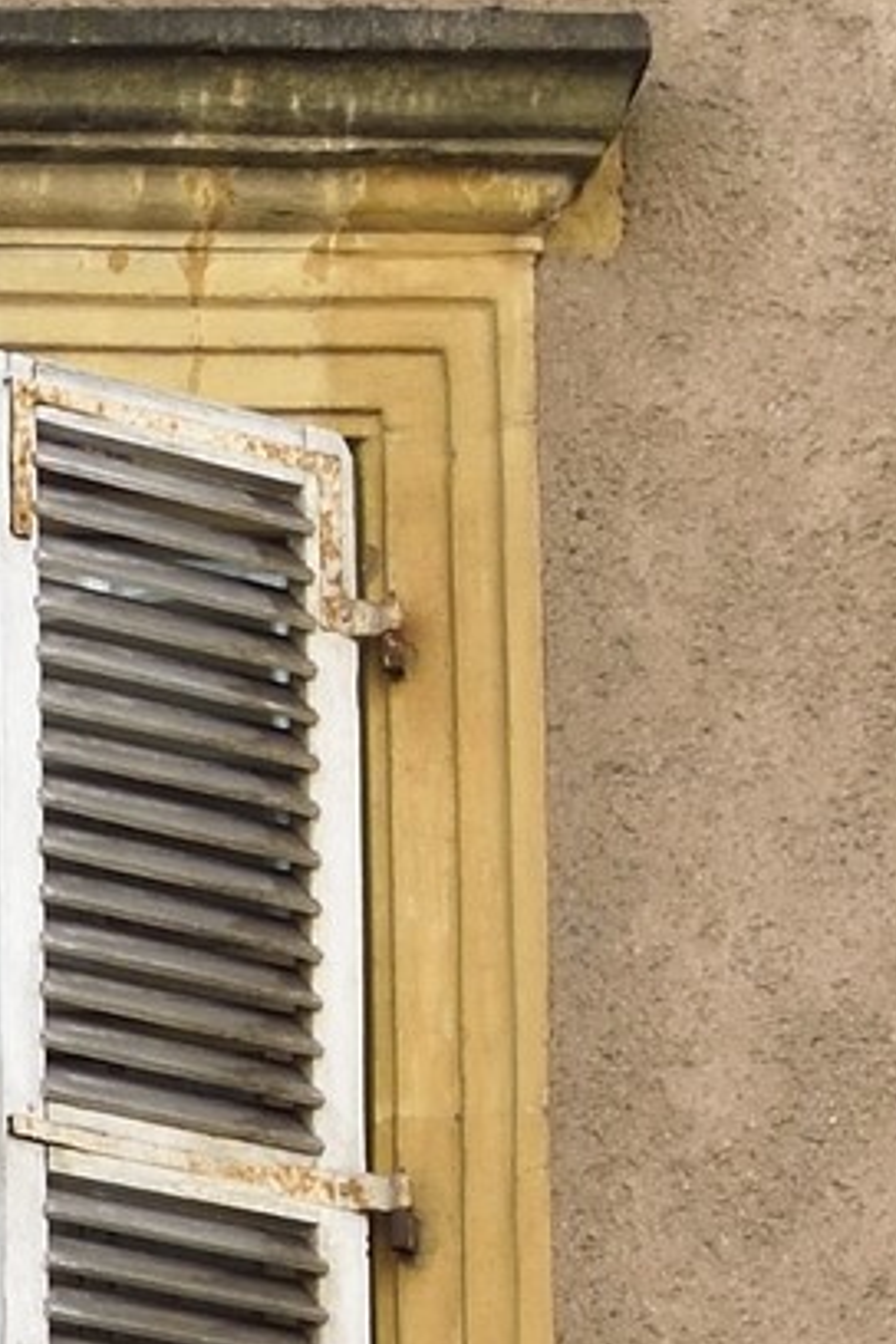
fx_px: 9893
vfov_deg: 7.4
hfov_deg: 5.0
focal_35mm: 265
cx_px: -1558
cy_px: 3037
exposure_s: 1/160
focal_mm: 45
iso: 400
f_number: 13
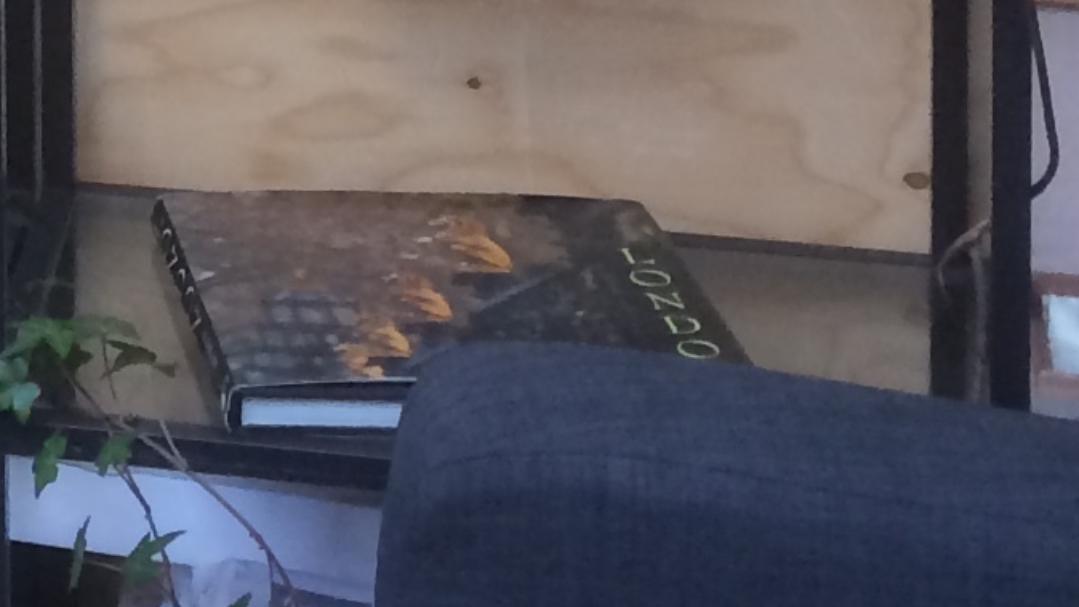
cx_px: -613
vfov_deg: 7.2
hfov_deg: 13.2
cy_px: -1049
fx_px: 4377
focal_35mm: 153
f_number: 2.2
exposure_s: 1/33
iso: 64
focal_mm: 4.15
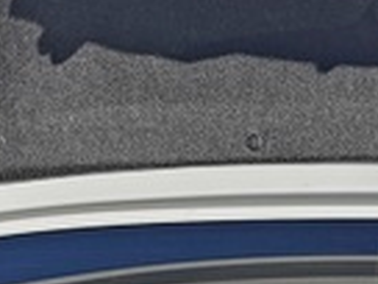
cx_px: 331
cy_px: 465
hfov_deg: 12.8
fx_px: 1671
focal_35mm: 153
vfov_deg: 9.4
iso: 50
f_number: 1.7
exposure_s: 1/1667
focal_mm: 4.32
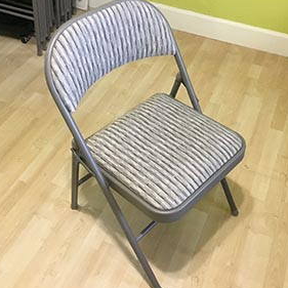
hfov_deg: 42.8
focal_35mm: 39
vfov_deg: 42.8
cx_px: 162
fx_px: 367
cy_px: 145
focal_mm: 3.3
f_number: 2.4
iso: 200
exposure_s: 1/30
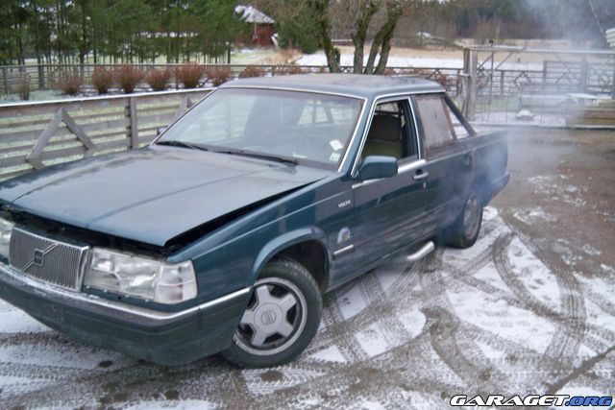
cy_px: 205
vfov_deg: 36.0
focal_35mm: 37
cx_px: 308
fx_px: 632
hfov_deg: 51.9
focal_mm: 7.9
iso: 160
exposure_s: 1/30
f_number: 3.1
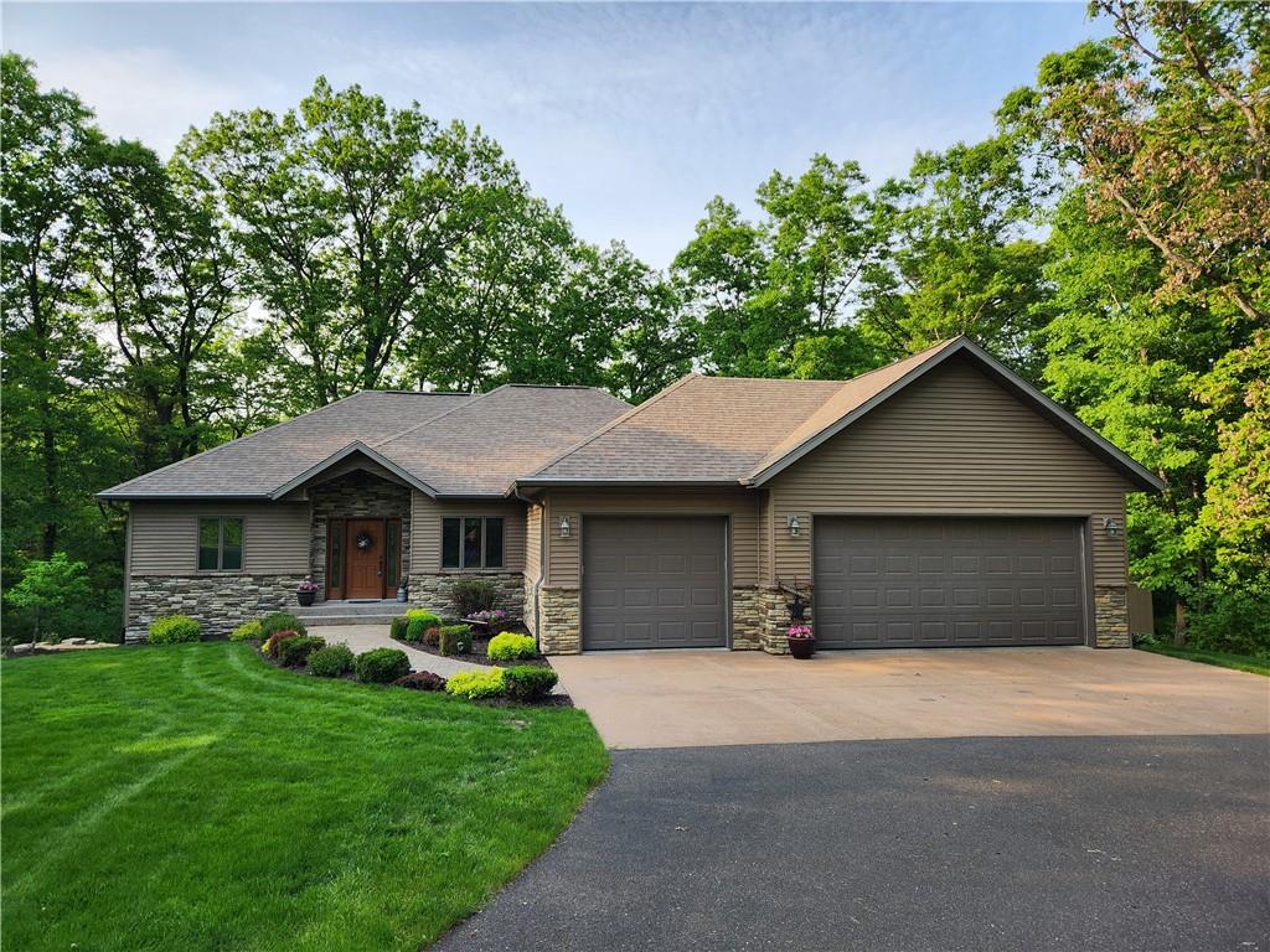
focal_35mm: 23
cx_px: 635
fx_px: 844
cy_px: 476
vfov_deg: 58.9
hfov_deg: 73.9
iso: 20
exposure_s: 1/505
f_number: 1.8
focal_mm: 5.4
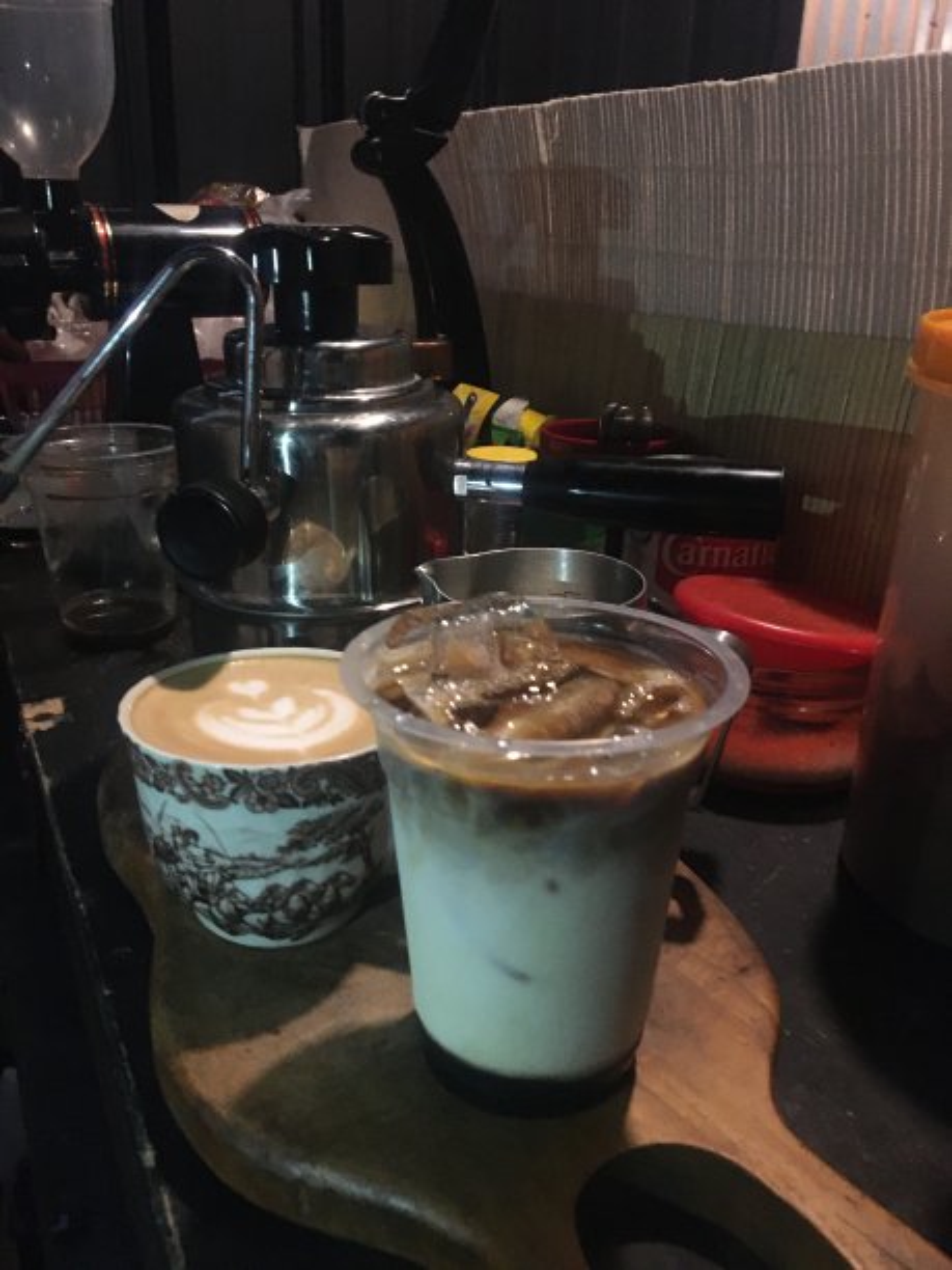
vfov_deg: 61.7
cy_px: 635
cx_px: 476
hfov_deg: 48.2
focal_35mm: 29
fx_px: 1063
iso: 250
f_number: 2.2
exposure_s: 1/17
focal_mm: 4.15
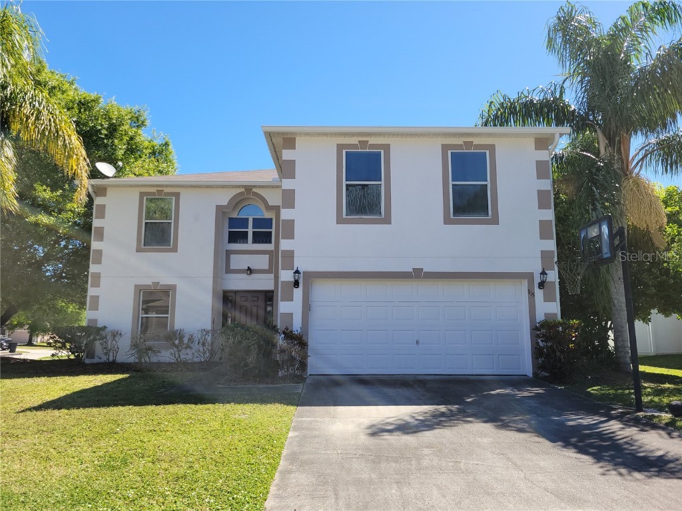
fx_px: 512
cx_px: 341
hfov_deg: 67.3
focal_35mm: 26
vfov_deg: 53.1
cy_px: 256
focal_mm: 5.4
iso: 40
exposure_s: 1/1380
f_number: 1.8
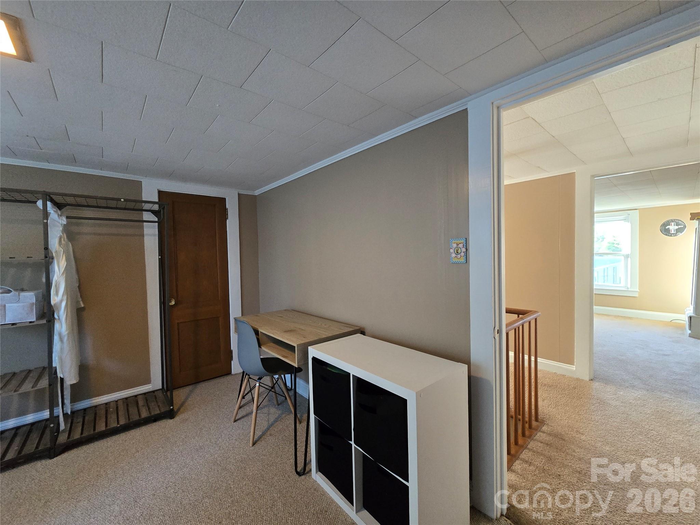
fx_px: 263
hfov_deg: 106.2
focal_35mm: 13
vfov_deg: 89.9
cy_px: 262
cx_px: 350
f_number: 2.2
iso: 640
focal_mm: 2.2
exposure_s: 1/60
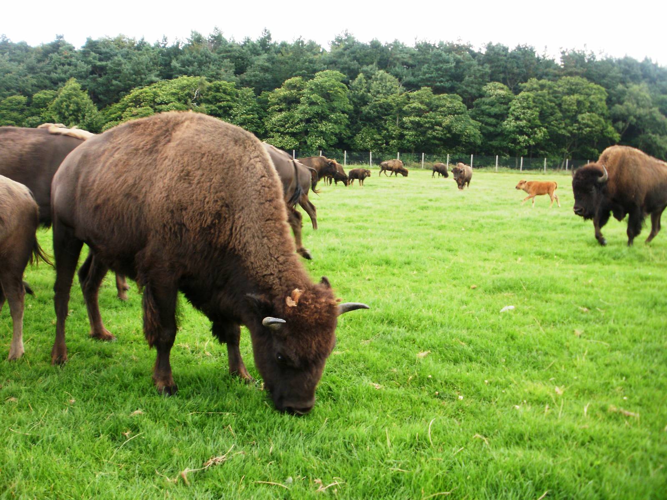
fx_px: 694
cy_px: 250
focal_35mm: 36
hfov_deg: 51.4
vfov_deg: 39.7
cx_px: 334
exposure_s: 1/100
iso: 100
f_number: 3.5
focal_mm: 6.3
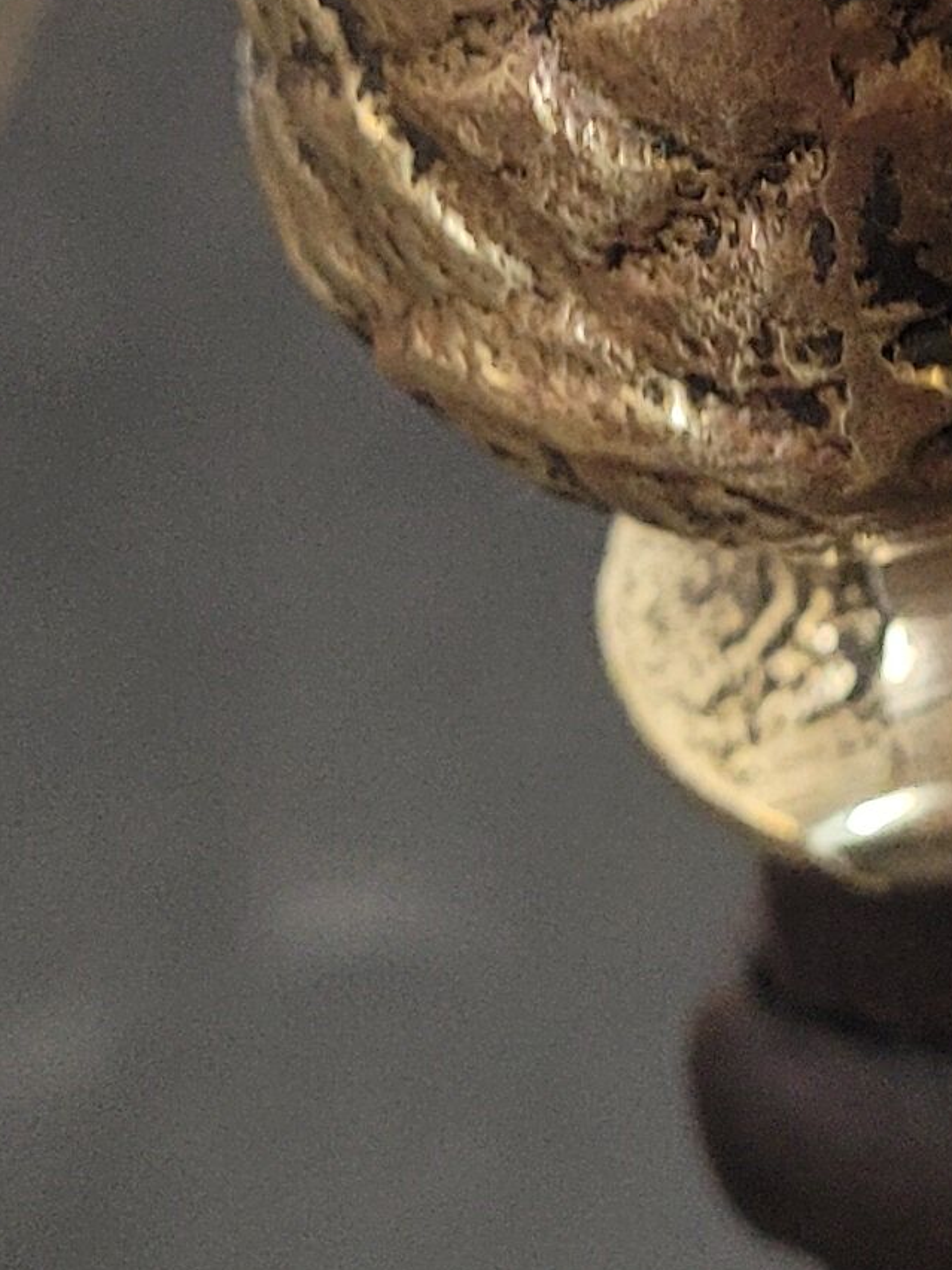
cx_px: 1128
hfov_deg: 11.8
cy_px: -213
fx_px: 4510
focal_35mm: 123
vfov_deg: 15.5
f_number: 1.8
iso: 250
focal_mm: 5.4
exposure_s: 1/100
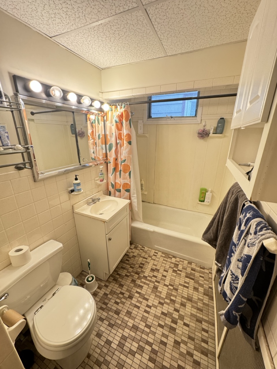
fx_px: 149
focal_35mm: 14
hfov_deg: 85.7
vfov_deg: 102.1
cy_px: 184
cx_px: 138
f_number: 2.2
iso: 250
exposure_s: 1/60
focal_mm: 2.22
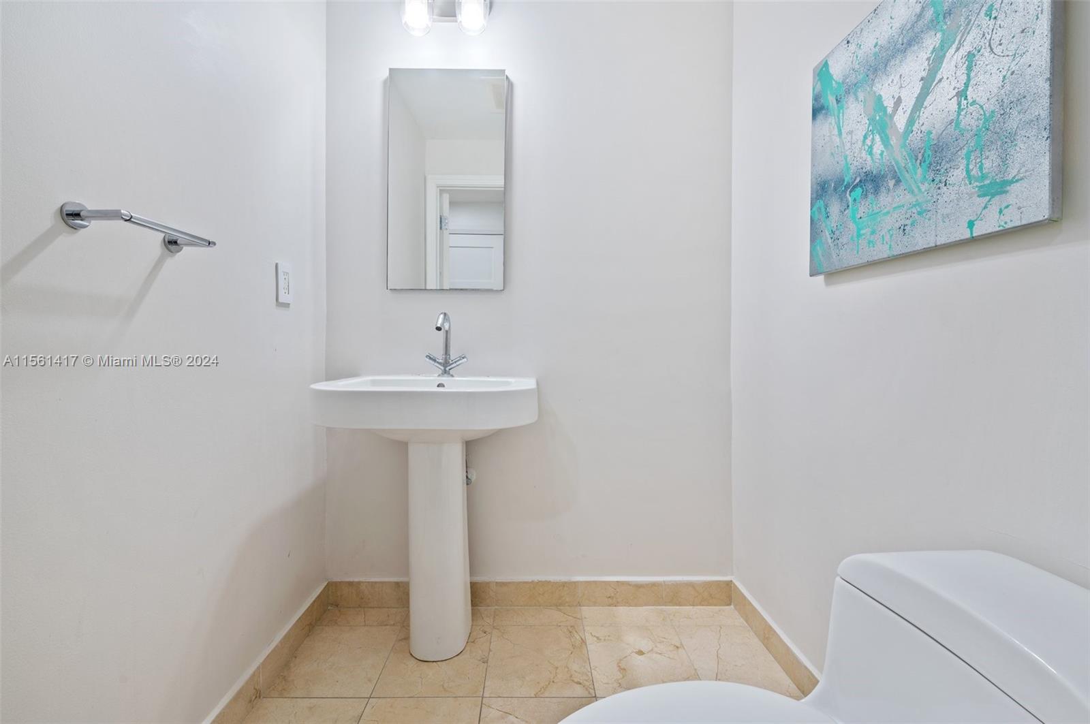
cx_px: 545
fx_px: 423
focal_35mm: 14
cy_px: 362
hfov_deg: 104.3
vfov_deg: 81.1
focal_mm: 14
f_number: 8
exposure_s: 1/2
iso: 200
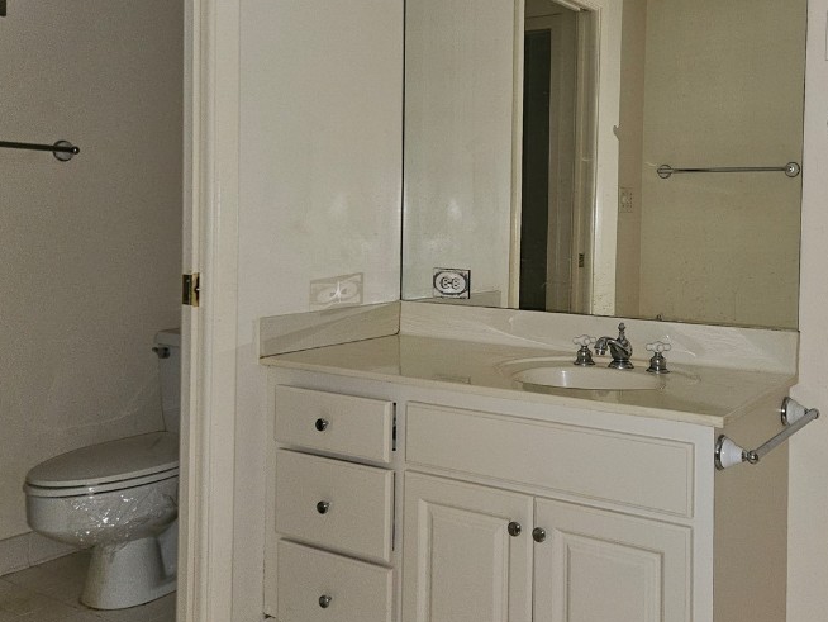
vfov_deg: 39.5
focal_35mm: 36
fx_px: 861
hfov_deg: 50.3
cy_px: 253
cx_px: 563
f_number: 1.8
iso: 125
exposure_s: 1/23.3
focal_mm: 5.4
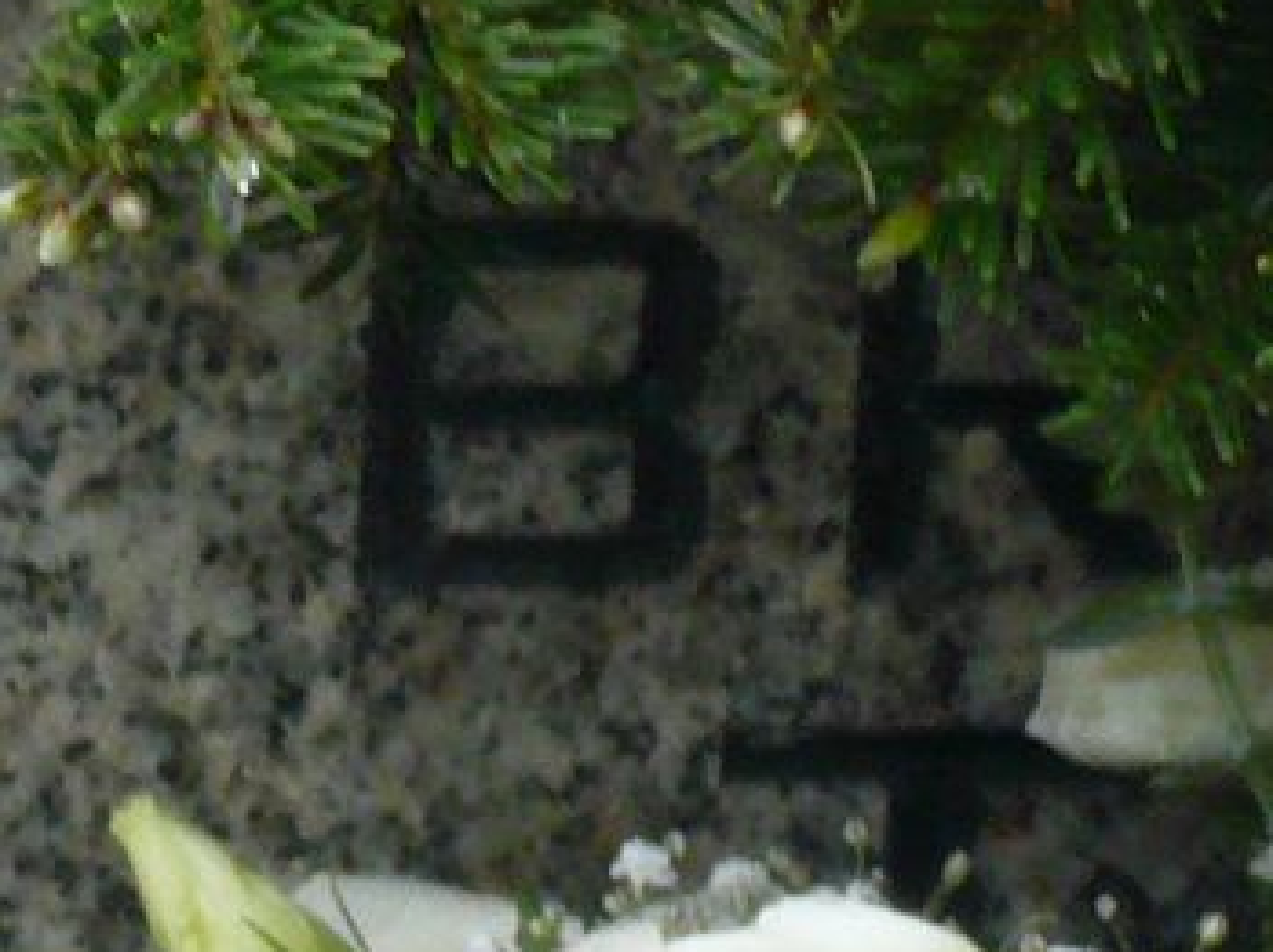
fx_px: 16128
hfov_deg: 4.5
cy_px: -224
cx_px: -1178
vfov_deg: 3.4
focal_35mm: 439
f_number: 5.6
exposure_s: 1/40
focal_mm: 16.8
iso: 200
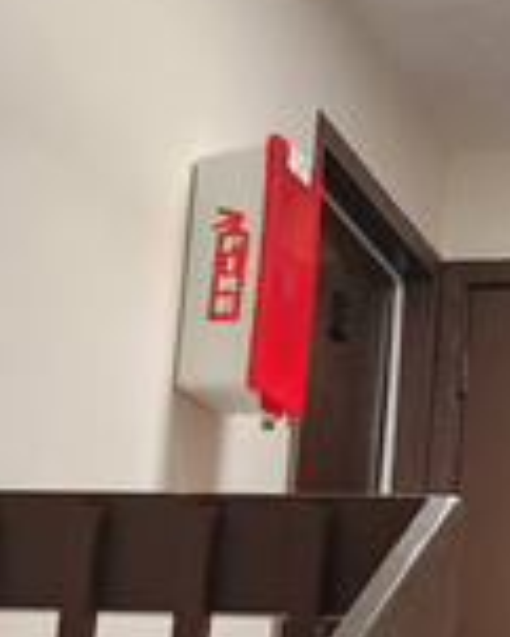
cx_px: 535
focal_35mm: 114
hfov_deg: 13.3
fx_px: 2149
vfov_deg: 16.7
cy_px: 544
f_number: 1.8
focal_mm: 6.4
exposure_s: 1/120
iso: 250
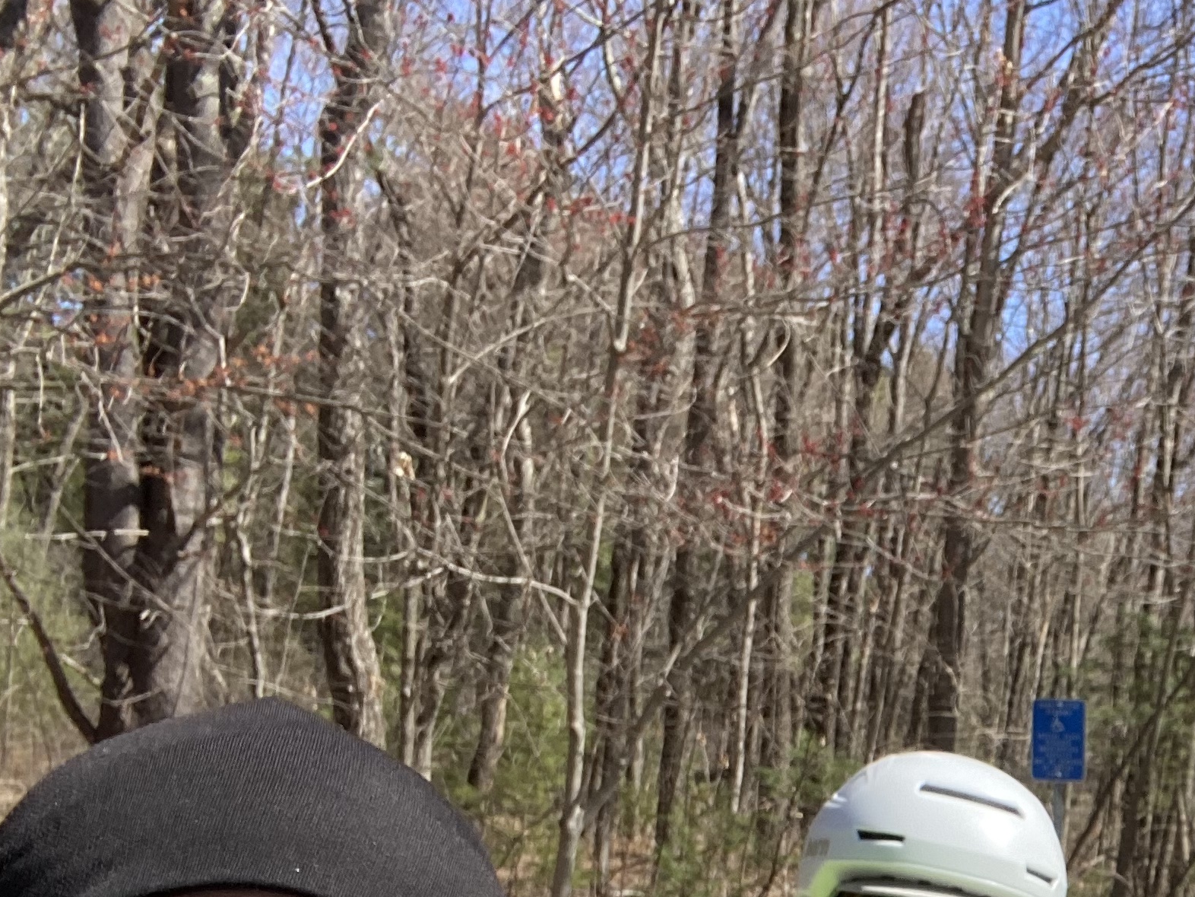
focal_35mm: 59
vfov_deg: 23.1
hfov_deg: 30.2
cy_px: 1029
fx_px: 2037
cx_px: 1222
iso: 25
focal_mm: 2.71
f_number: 2.2
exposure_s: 1/711
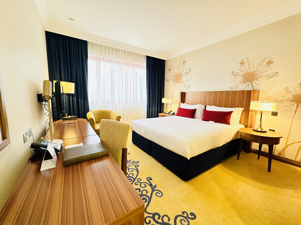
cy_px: 112
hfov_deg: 102.1
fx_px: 122
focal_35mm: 14
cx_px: 150
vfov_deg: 85.7
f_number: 2.2
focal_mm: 2.22
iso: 800
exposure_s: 1/50
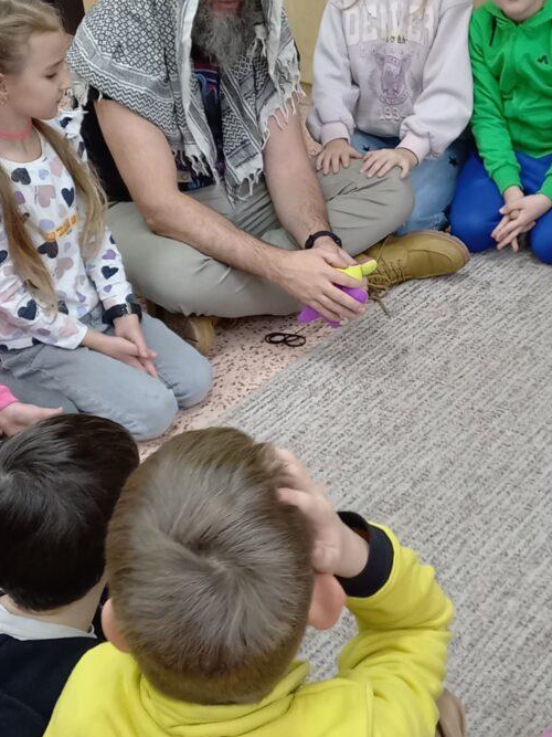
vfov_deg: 32.1
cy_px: 293
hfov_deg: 24.2
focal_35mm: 60
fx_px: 1276
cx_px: 385
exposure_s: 1/50
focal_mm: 4.65
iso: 320
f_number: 1.8
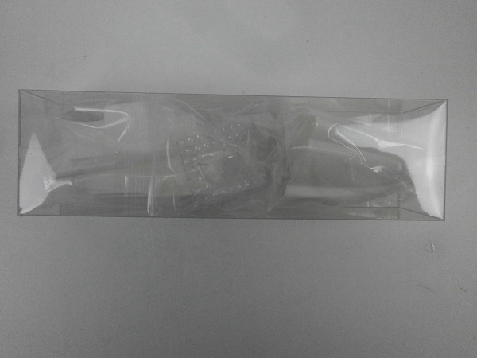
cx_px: 238
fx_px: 441
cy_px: 179
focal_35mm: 32
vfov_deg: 44.2
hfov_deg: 56.8
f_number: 3.1
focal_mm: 5.8
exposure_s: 1/250
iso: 640
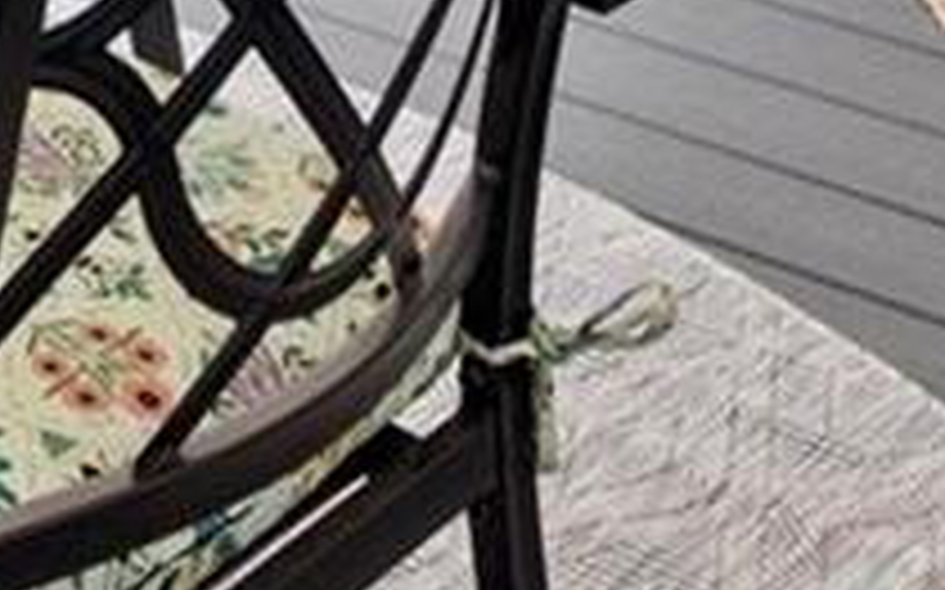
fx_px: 3192
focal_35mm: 124
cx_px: -400
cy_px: -1383
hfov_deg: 15.7
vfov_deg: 8.3
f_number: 5.6
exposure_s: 1/13
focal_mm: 16
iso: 100
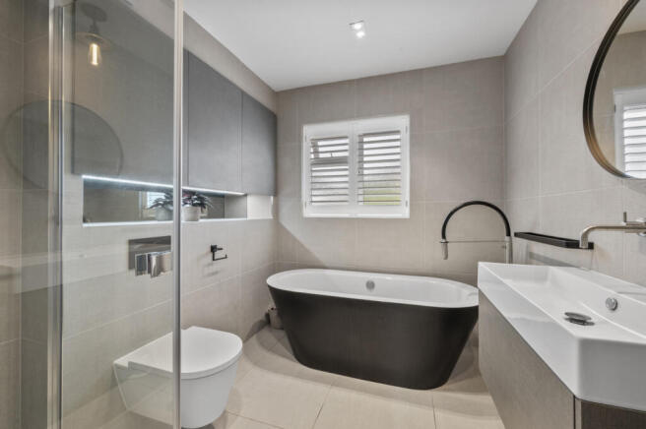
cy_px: 214
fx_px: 251
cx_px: 323
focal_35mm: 14
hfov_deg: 104.3
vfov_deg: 81.1
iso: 200
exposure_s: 1
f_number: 16
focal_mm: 14
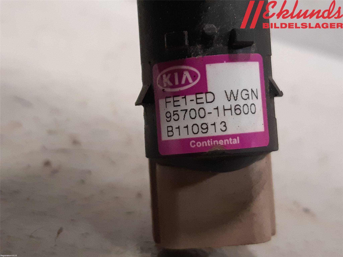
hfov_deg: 67.3
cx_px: 172
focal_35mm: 26
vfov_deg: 53.1
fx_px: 258
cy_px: 128
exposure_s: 1/40
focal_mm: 3.93
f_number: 1.7
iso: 250
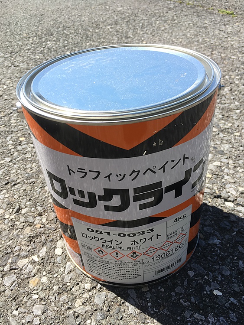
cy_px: 162
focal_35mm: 29
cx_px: 122
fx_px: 272
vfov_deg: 61.6
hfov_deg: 48.3
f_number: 2.2
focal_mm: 4.15
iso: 25
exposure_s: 1/630
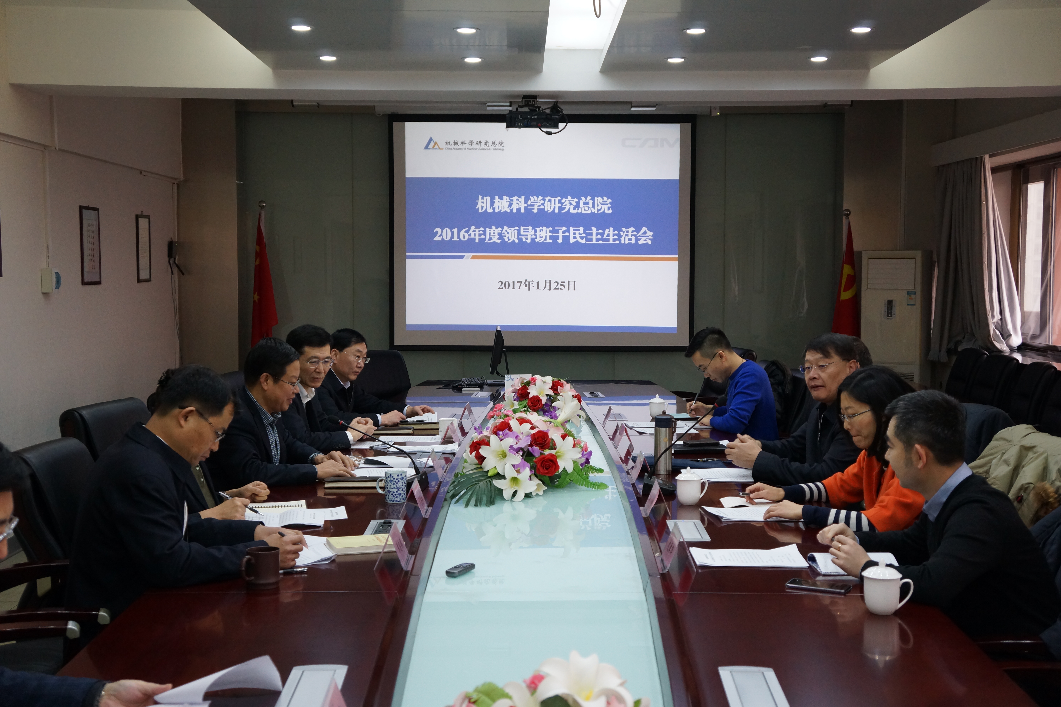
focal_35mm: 48
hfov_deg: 41.1
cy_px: 354
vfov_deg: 28.1
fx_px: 1415
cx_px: 530
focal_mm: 32
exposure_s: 1/60
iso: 1000
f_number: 4
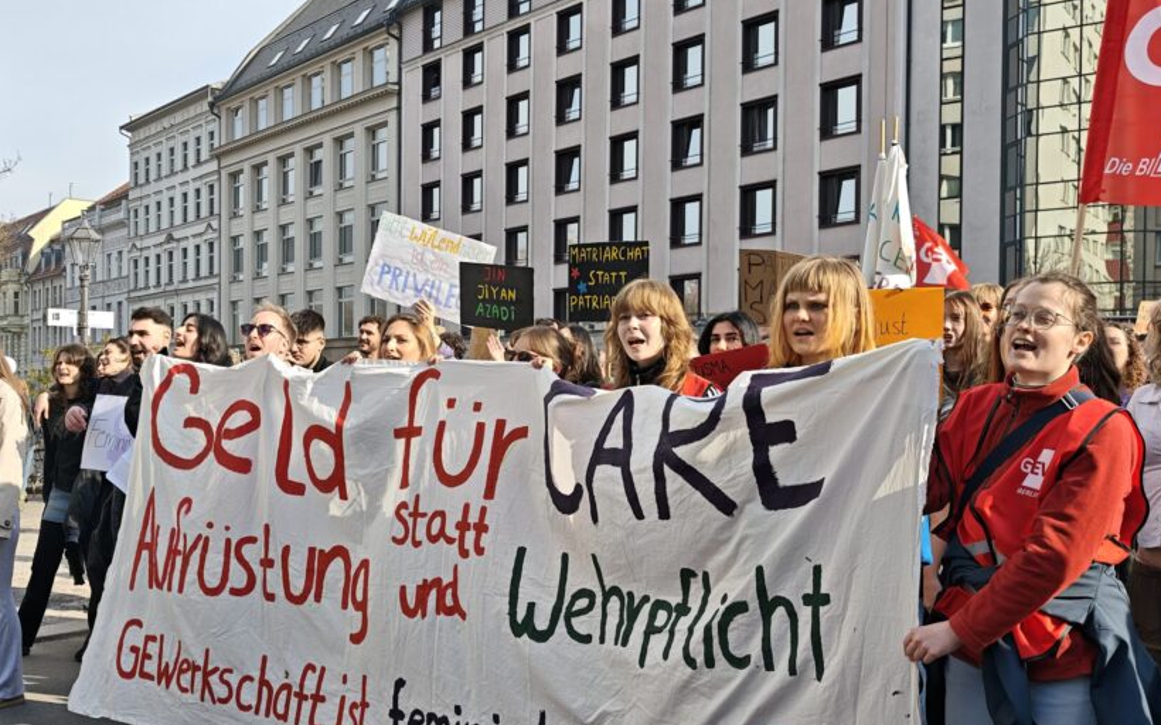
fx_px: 1360
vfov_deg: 29.8
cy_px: 424
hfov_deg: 46.1
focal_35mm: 43
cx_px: 514
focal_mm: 8.72
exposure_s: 1/1389
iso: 50
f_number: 1.63
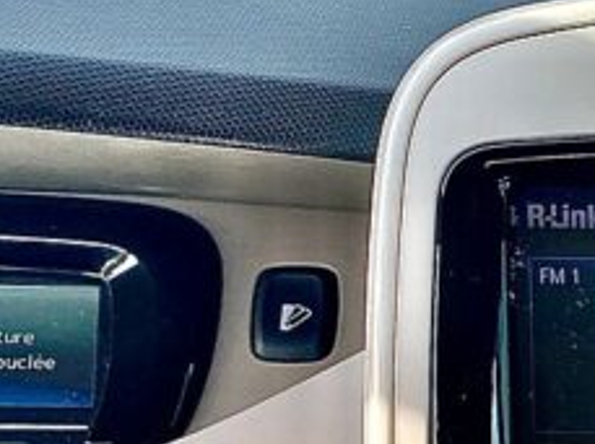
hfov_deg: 18.2
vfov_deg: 14.9
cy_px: 685
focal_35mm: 91
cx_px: 993
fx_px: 1562
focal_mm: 4.25
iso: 32
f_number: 1.8
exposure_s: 1/565
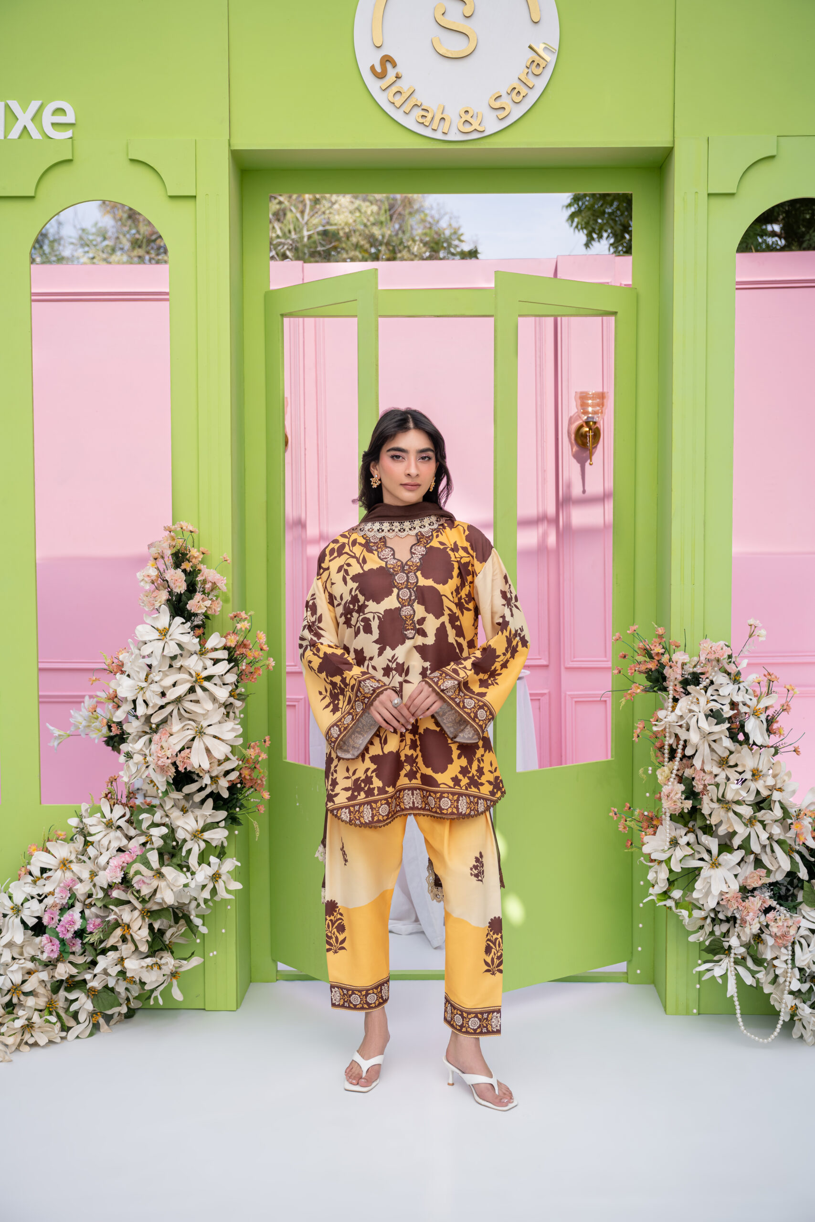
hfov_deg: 32.6
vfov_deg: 47.4
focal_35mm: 41
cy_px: 611
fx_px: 1392
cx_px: 408
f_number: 4
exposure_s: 1/1000
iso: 100
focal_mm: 41
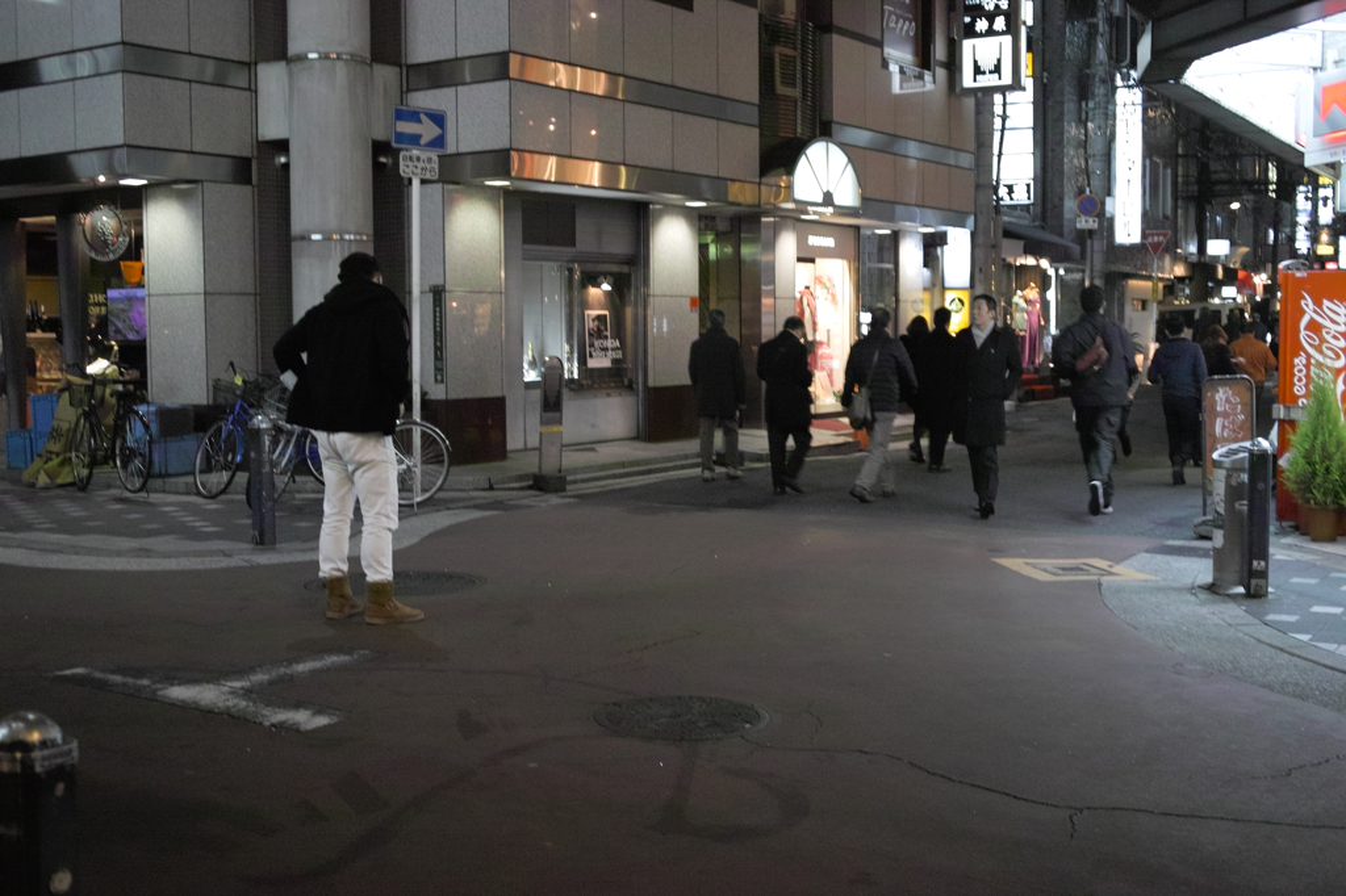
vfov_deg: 32.6
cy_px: 448
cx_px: 673
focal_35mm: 41
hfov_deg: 47.4
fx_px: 1532
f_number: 2.8
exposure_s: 1/40
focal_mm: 24.2
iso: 800
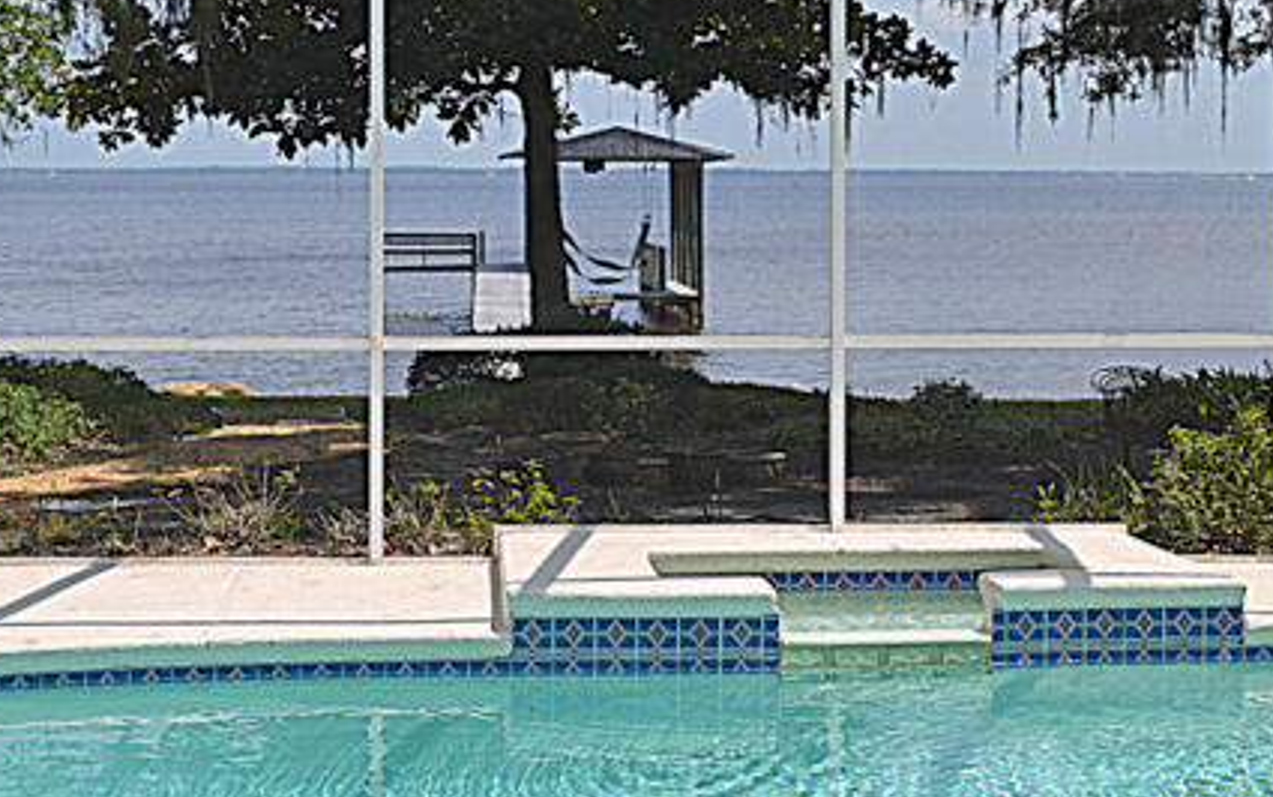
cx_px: 614
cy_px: 216
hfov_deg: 29.8
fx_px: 2395
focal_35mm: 69
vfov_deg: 18.8
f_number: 7.1
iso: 100
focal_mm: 32
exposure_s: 1/200
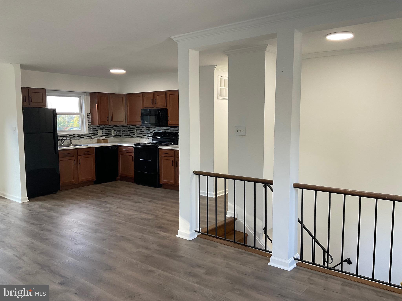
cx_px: 201
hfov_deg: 61.7
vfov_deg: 48.2
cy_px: 150
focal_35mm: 29
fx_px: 337
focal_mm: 3
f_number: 1.8
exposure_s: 1/60
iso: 40
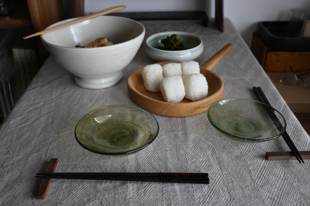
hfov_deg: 53.1
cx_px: 155
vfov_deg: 36.9
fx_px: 310
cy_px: 103
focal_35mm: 36
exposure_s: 1/160
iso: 400
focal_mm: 24
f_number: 4.2
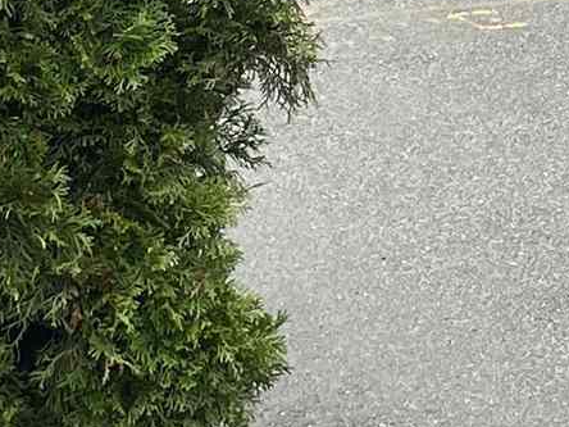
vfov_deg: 7.4
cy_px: -778
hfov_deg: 10.1
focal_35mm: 180
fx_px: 2959
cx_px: 1148
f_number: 1.6
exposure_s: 1/133
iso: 32
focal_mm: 4.2
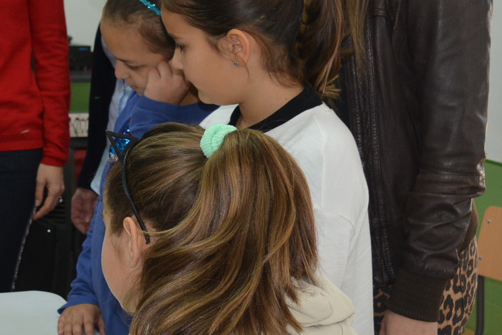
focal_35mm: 85
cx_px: 50
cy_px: 165
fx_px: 1186
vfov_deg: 16.1
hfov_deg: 23.3
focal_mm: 20
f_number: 4
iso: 400
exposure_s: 1/100
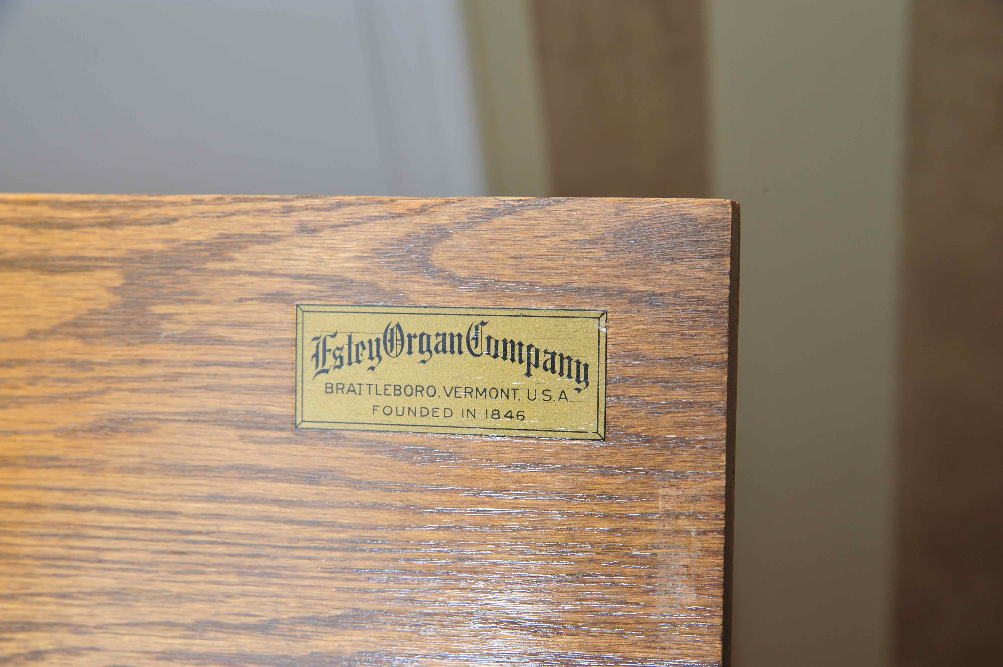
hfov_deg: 27.0
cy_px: 334
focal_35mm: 75
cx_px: 502
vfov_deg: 18.2
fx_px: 2088
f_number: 11
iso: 500
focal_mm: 75
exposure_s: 1/125
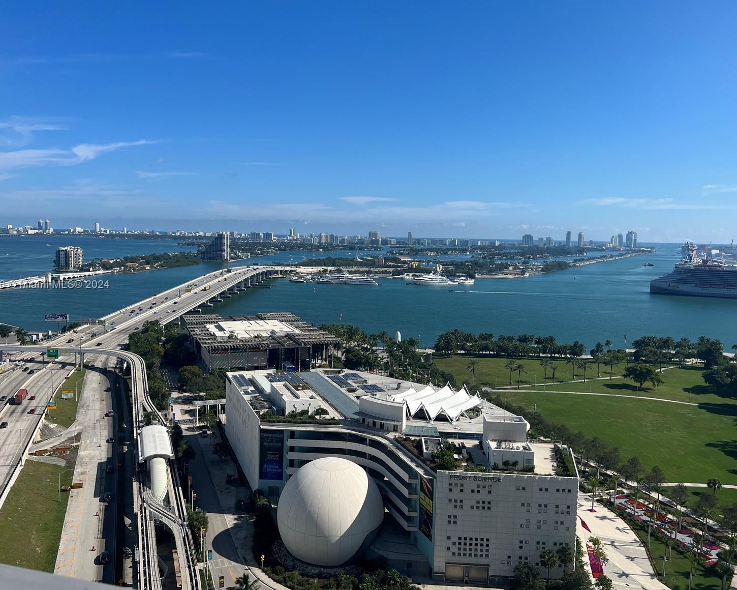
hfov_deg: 62.2
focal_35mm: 28
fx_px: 611
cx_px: 354
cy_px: 285
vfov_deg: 51.5
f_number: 1.5
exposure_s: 1/6579
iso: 50
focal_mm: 5.7
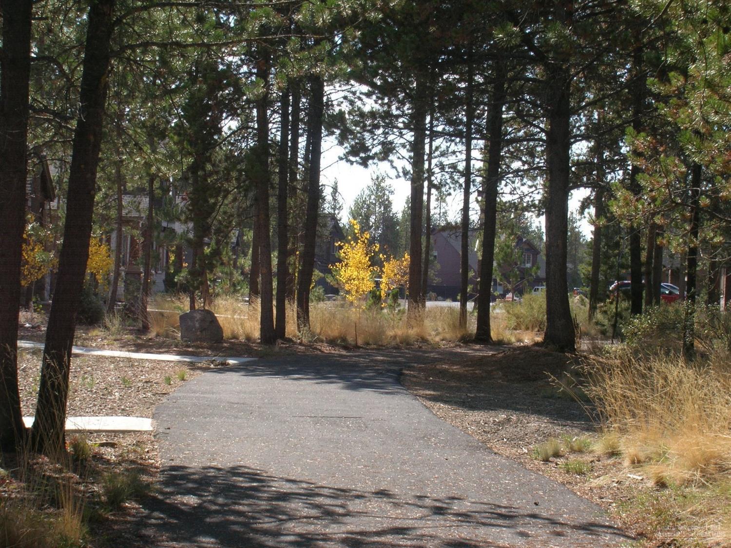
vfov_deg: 18.0
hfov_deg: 23.8
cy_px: 274
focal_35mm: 82
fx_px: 1731
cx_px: 366
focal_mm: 13.6
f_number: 7.2
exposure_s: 1/87.3
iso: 50
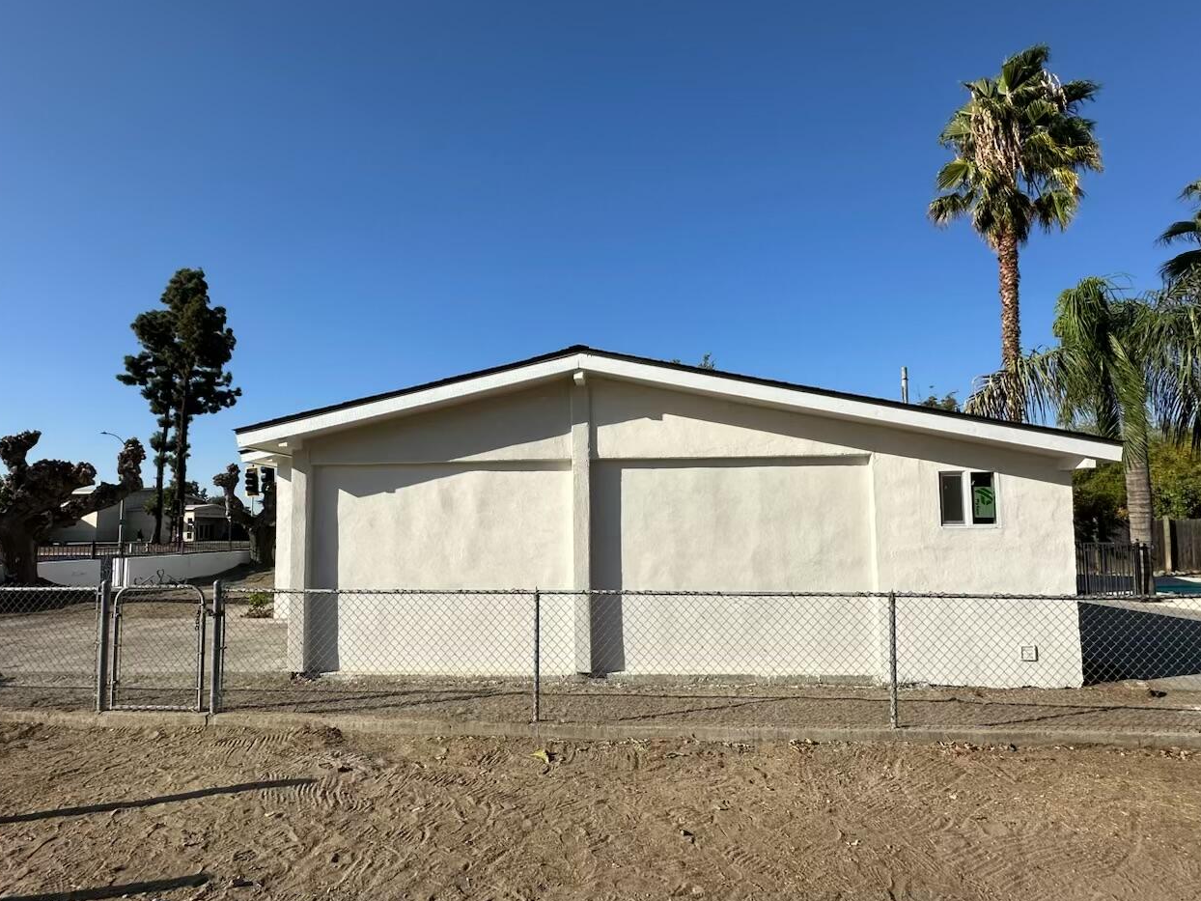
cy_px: 482
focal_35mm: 18
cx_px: 573
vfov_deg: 71.5
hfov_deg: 87.7
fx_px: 625
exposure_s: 1/3300
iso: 50
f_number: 2.2
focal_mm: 2.22
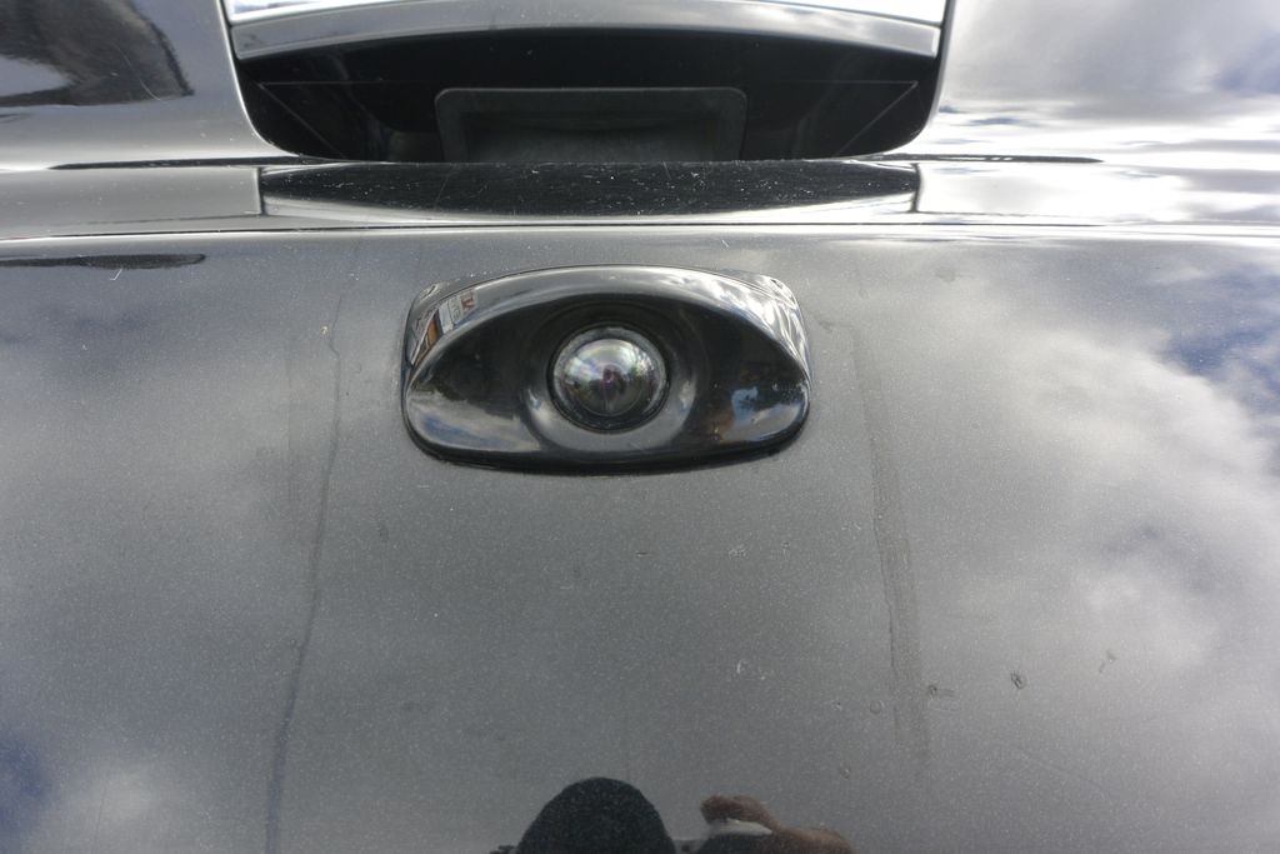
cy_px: 427
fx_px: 1031
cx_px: 640
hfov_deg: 63.7
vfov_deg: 45.0
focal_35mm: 29
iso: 160
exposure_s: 1/125
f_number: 5.6
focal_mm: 11
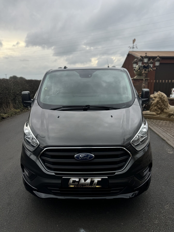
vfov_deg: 71.6
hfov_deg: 56.8
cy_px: 116
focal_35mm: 24
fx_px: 161
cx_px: 87
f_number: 1.78
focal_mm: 6.76
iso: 80
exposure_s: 1/853
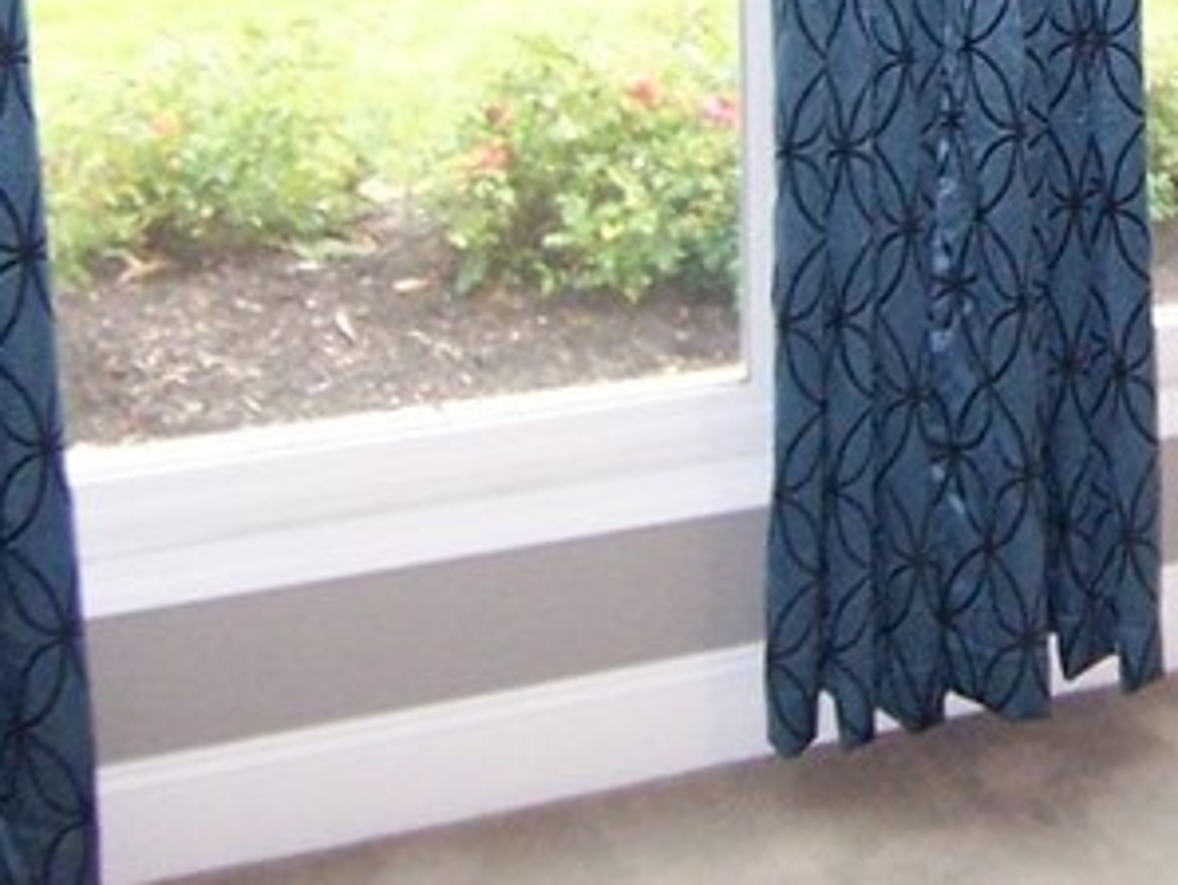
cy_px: -119
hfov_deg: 23.6
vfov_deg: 17.9
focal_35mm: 79
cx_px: 1178
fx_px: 2691
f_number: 2.8
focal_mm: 3.8
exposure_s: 1/30
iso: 200
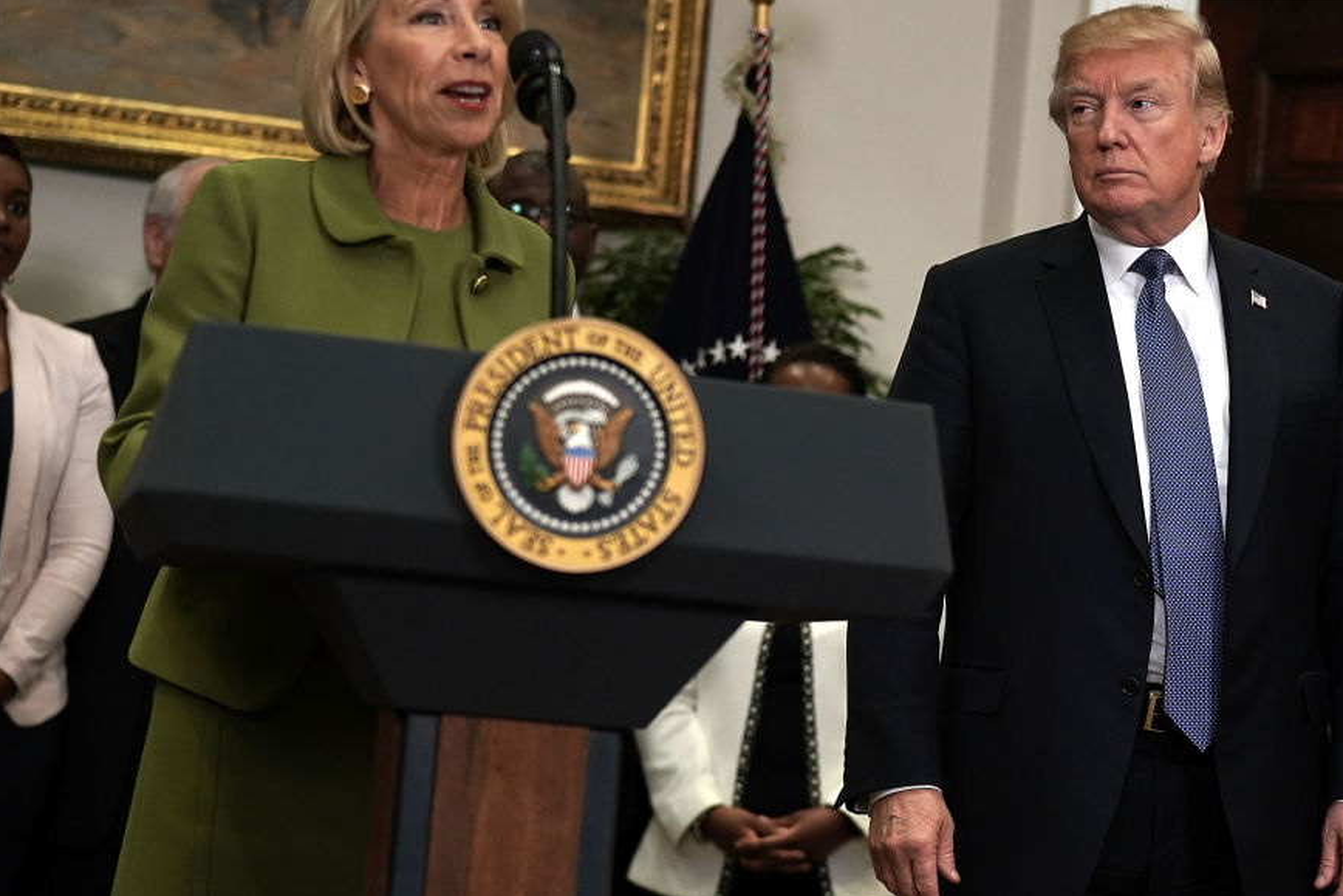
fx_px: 2201
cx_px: 763
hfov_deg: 33.9
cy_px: 417
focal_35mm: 59
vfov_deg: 23.0
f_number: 1.8
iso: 800
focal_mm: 50
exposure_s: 1/640
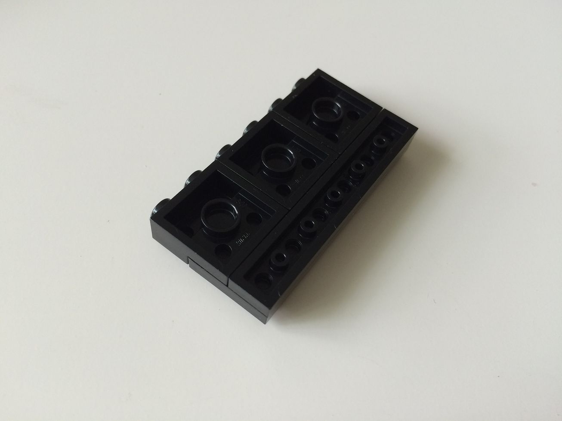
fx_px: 471
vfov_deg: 48.2
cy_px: 210
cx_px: 281
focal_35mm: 29
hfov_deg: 61.7
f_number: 2.2
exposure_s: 1/30
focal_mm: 4.15
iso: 80
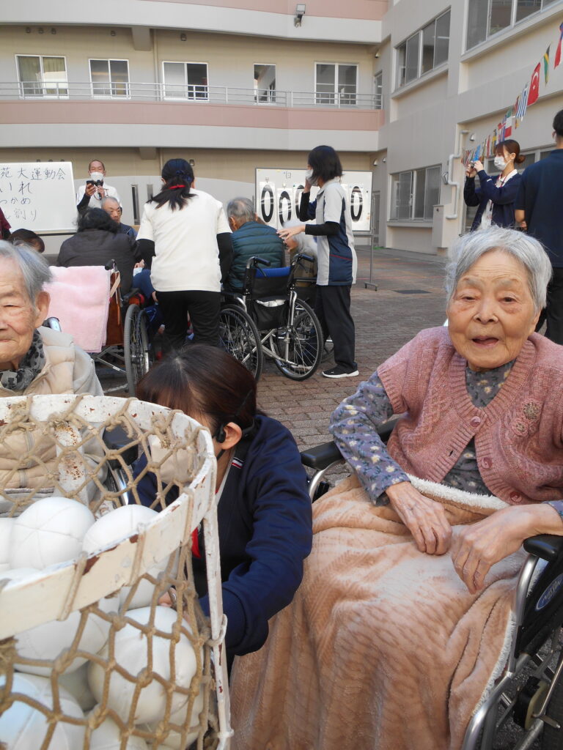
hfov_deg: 53.1
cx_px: 282
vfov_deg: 67.3
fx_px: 564
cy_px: 375
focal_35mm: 26
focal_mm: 4.7
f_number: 3.4
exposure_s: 1/100
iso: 80
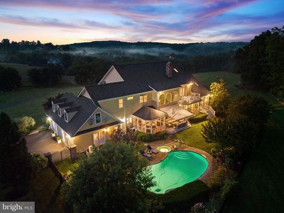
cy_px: 106
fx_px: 197
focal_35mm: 24
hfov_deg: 71.6
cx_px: 142
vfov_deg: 56.8
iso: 1110
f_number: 1.7
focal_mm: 6.72
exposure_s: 1/10
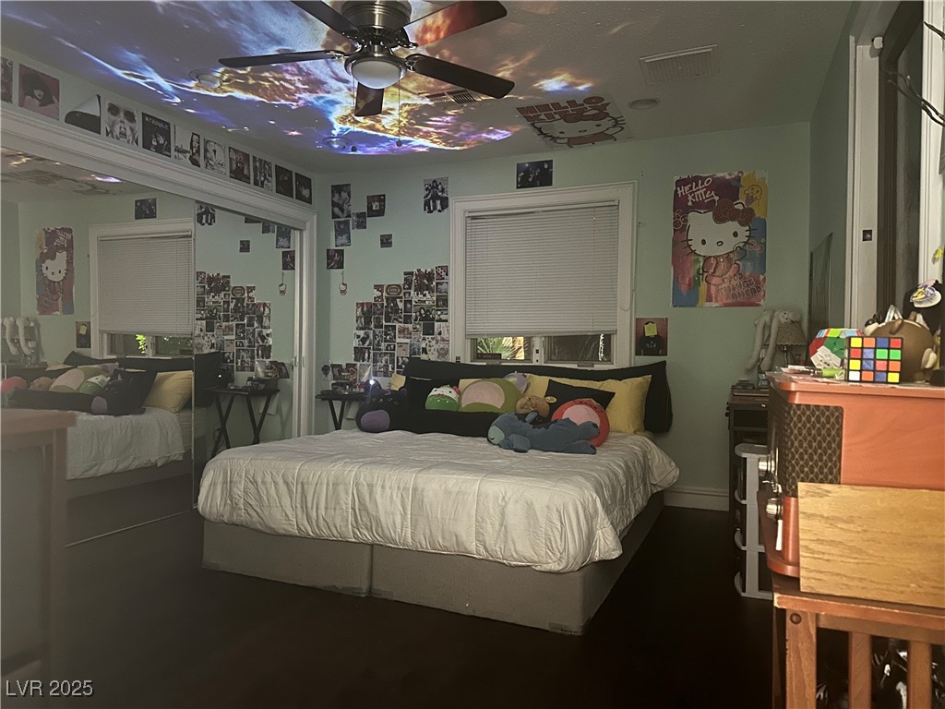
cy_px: 354
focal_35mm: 24
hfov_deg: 71.6
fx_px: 655
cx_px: 472
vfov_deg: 56.8
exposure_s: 1/9
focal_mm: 6.86
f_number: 1.78
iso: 1250
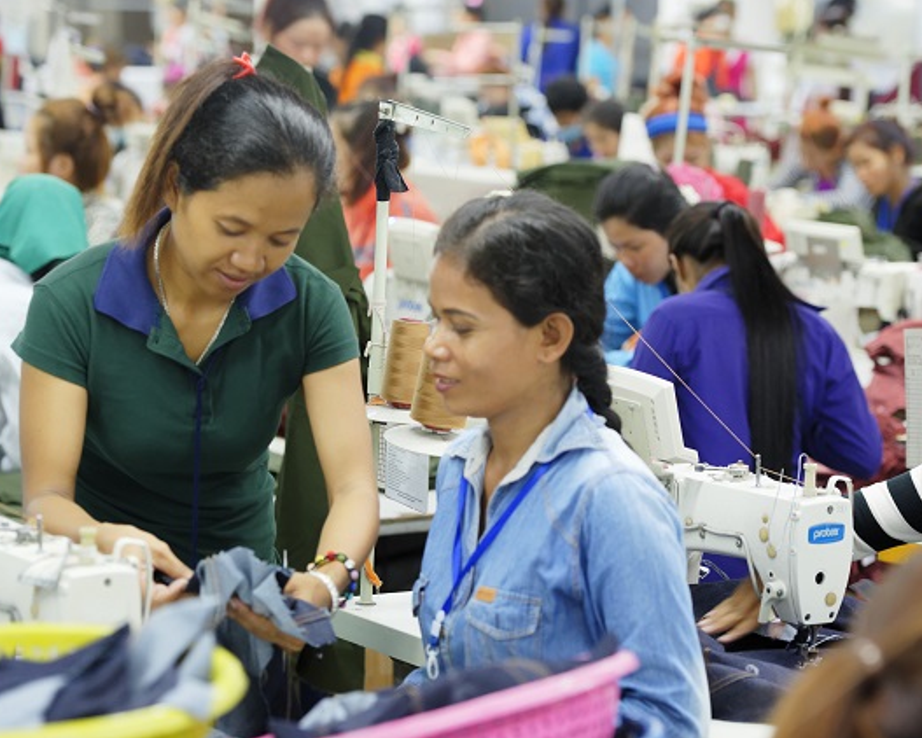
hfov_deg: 16.9
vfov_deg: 13.5
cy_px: 372
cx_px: 450
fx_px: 3112
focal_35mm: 114
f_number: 4
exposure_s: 1/80
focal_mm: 100
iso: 1600
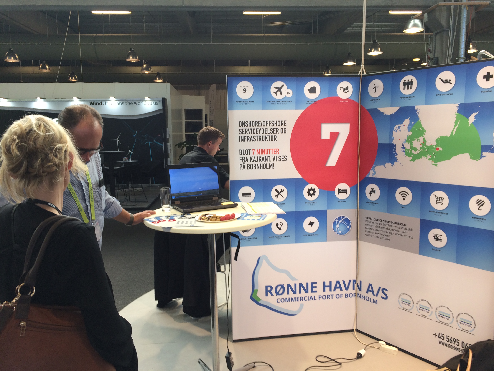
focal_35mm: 29
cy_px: 186
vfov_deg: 48.2
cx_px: 247
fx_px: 414
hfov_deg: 61.7
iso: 32
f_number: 2.2
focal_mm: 4.15
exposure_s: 1/50
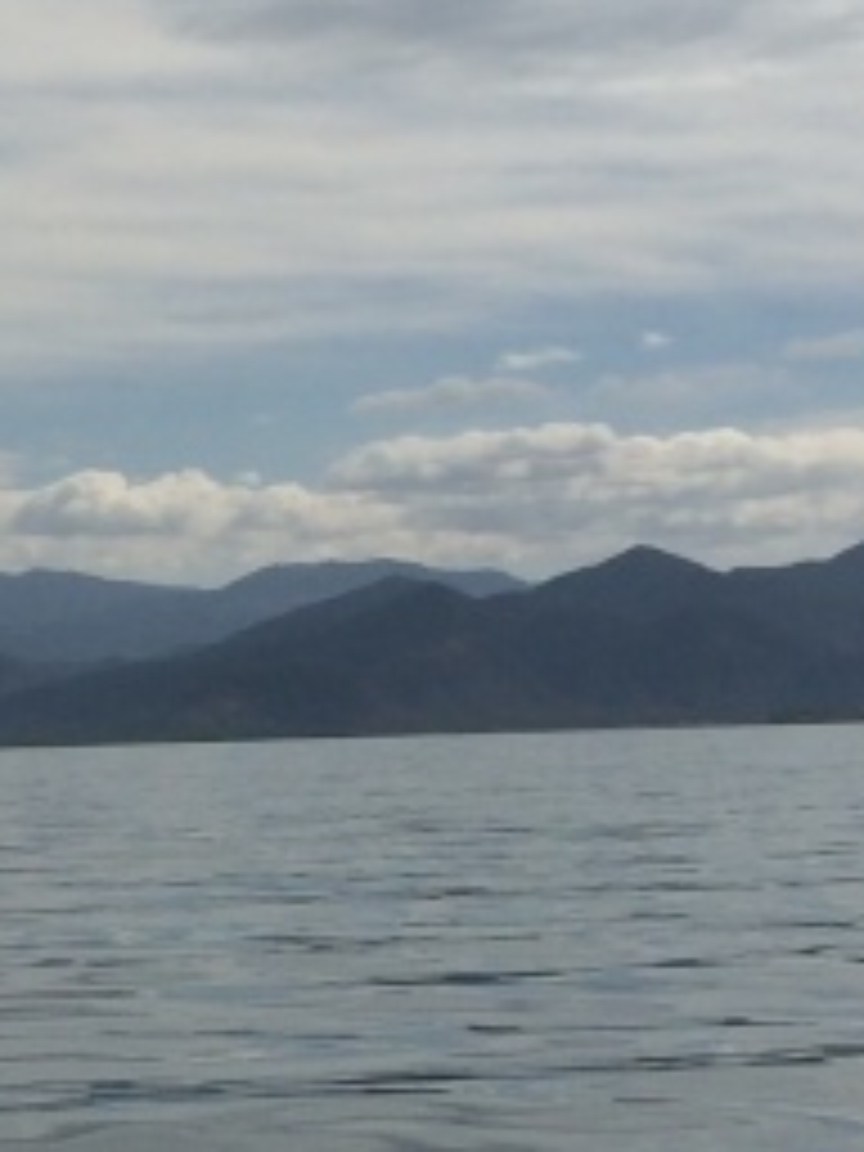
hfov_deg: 11.9
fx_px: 3994
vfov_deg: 16.4
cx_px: -364
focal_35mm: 120
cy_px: 765
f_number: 2.2
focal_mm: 4.12
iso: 40
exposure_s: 1/5882
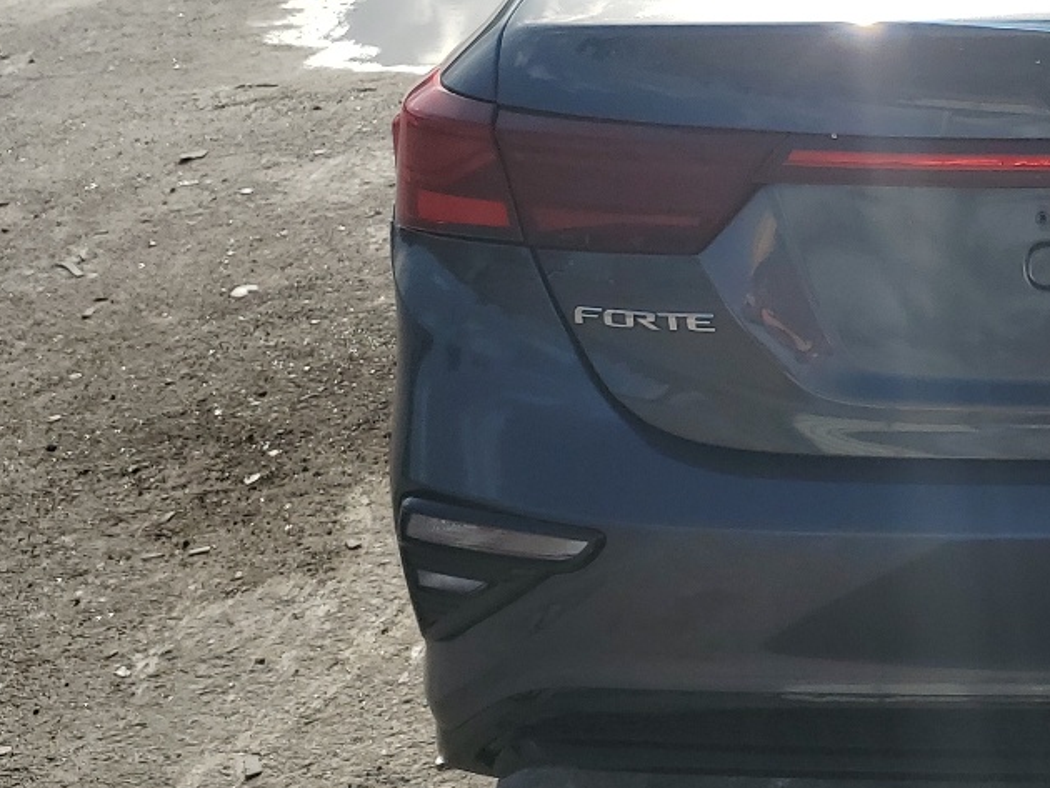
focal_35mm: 66
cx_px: 1142
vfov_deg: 22.2
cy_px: 320
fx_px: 2003
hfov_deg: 27.1
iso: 50
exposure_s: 1/5000
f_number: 1.5
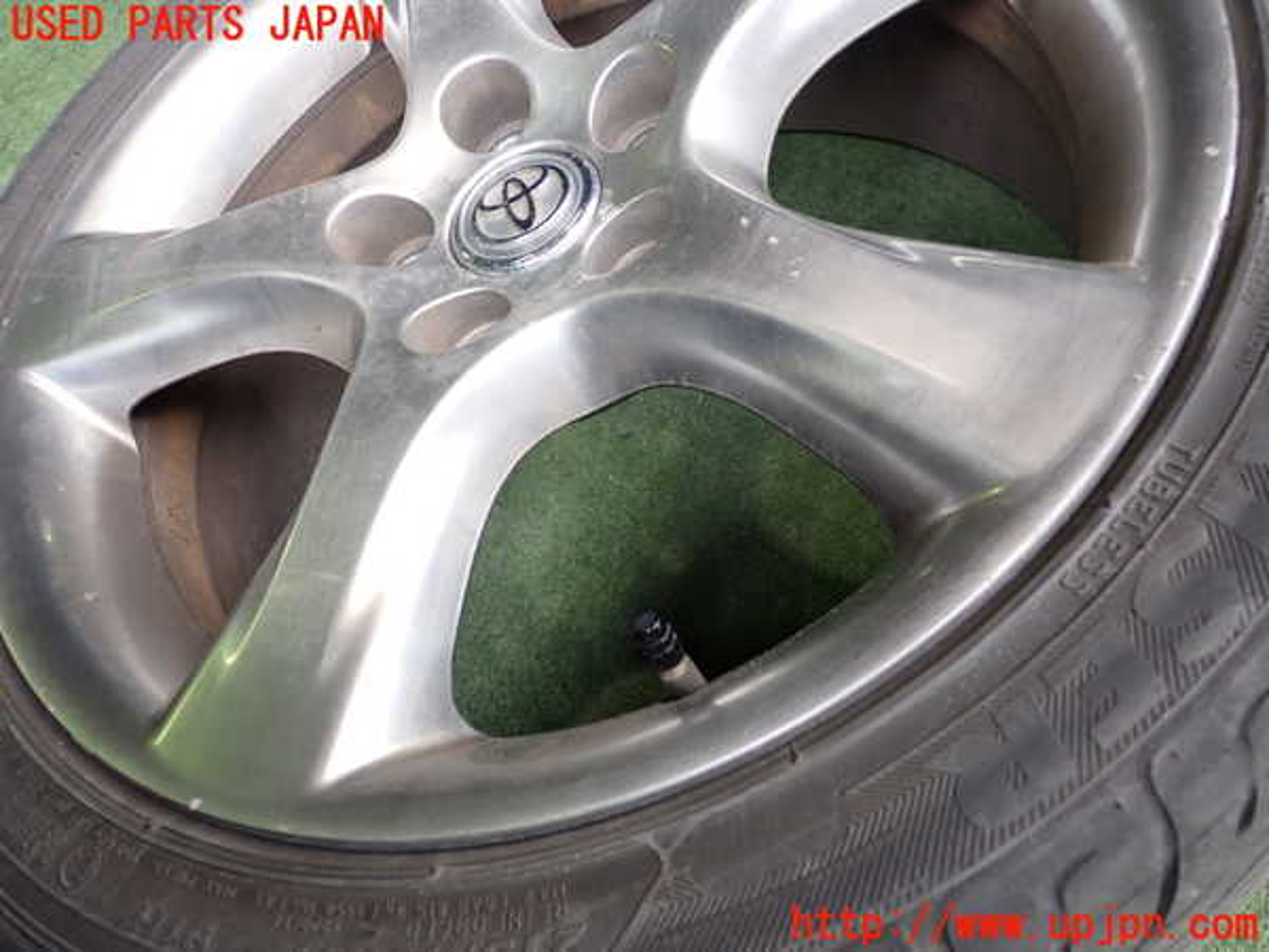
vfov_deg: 46.8
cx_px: 634
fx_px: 1100
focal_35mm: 30
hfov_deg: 60.0
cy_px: 476
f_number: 2.3
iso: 200
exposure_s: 1/60
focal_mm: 5.4
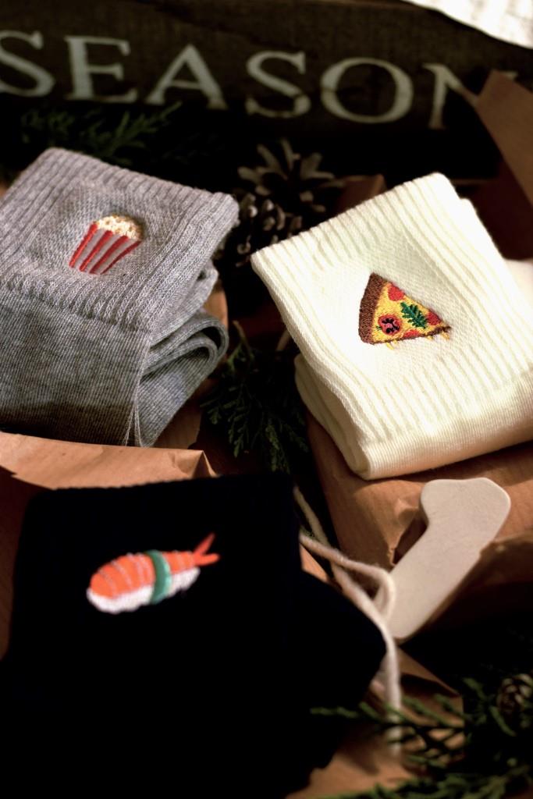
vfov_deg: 27.0
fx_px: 1665
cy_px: 400
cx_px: 266
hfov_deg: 18.2
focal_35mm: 75
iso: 500
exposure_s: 1/4
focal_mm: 50
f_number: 3.5
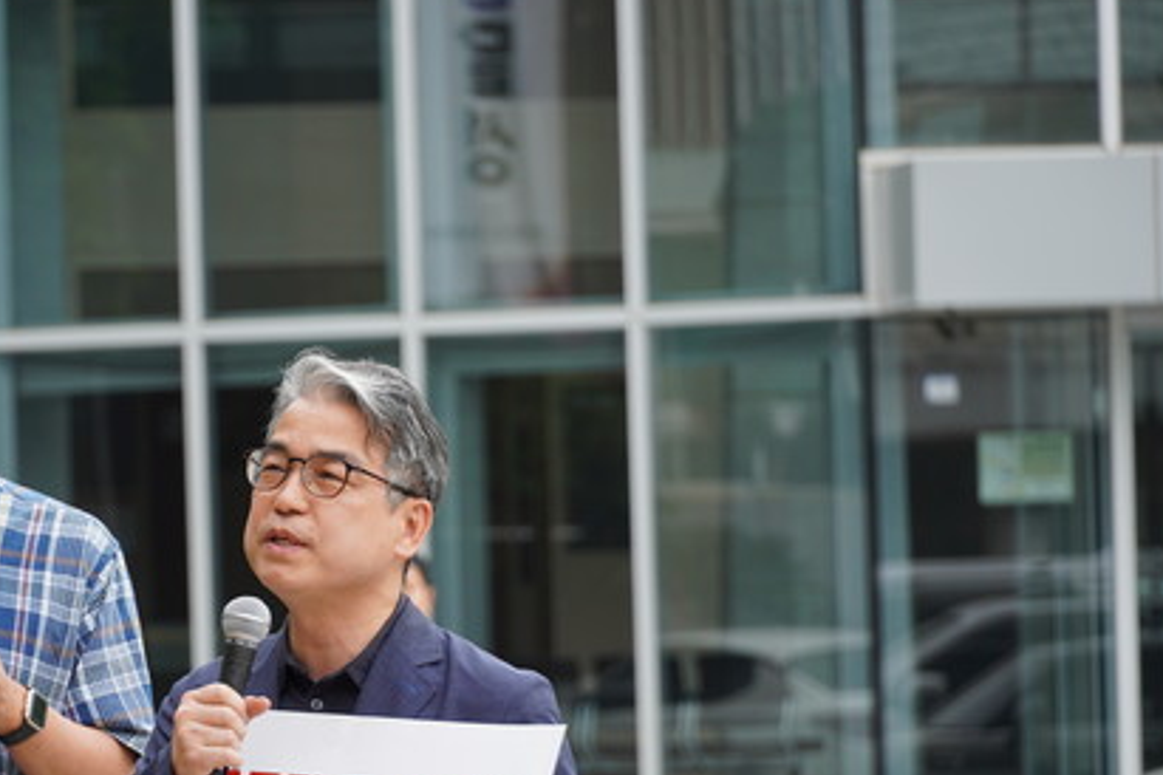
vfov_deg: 4.6
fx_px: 9553
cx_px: 379
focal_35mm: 296
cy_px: 549
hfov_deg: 7.0
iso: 160
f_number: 5.6
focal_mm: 135
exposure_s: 1/250
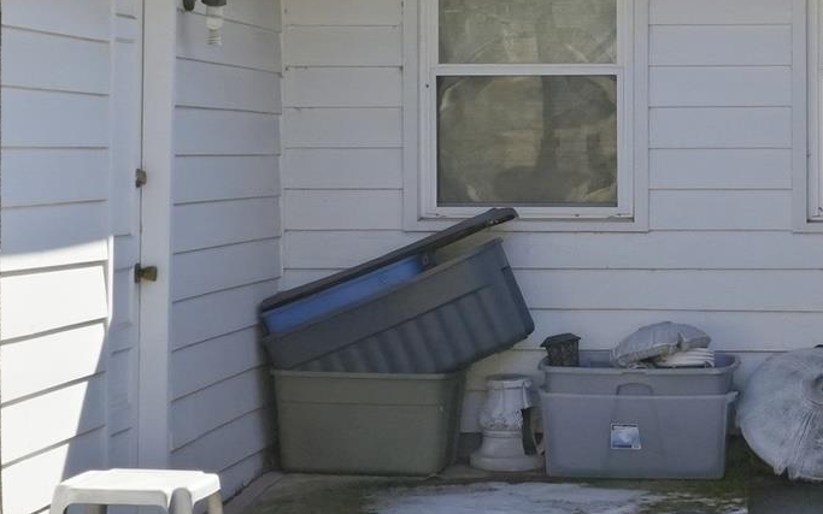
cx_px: 709
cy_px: 161
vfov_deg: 11.7
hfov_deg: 18.4
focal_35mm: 112
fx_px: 2512
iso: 640
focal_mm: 20
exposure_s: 1/1000
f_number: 9
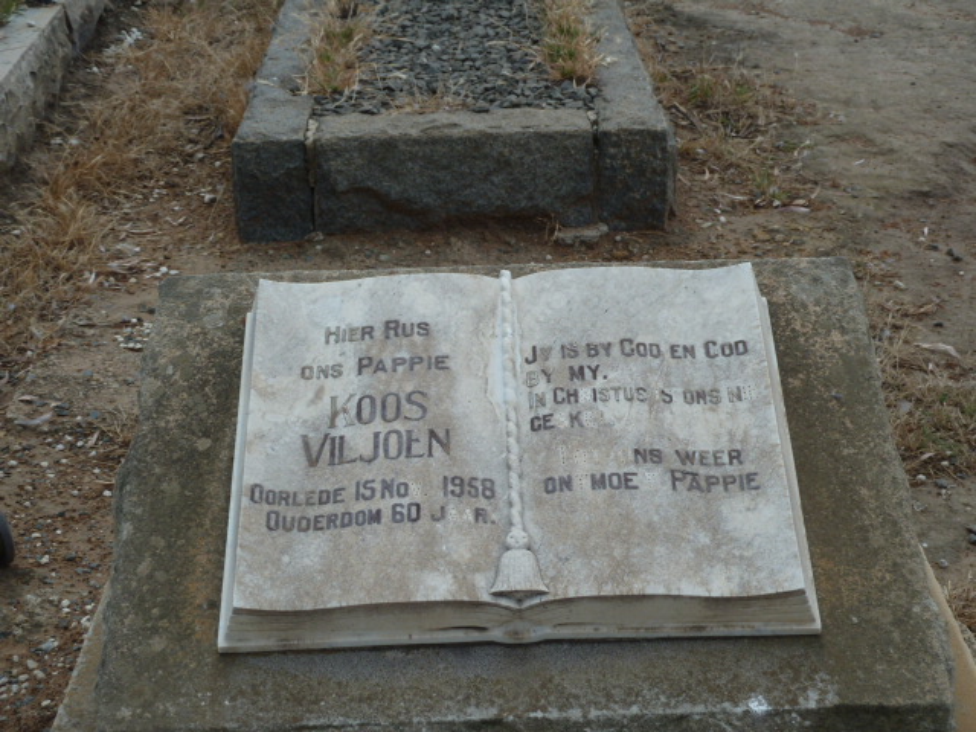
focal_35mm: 63
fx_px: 1776
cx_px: 488
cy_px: 366
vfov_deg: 23.3
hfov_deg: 30.7
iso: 80
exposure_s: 1/250
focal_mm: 10.3
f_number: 4
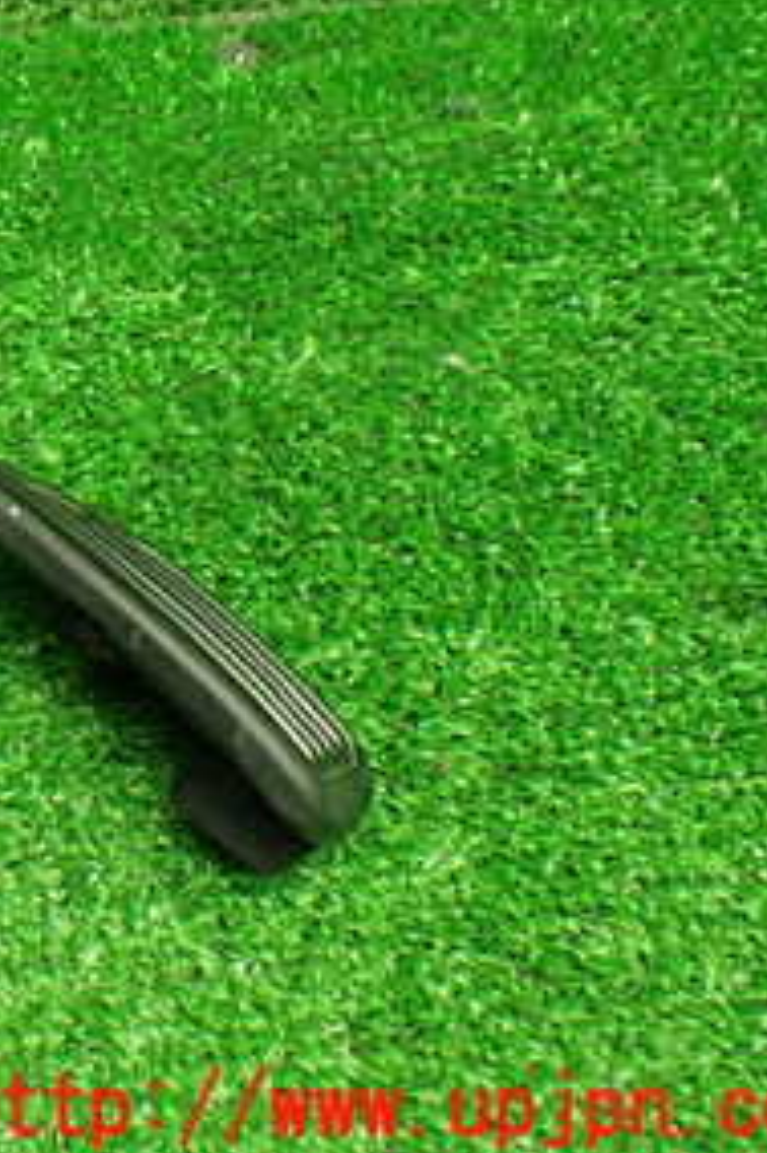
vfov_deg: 29.9
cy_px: 248
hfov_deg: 18.5
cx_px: -345
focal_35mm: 66
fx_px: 2112
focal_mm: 5.4
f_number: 2.3
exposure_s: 1/100
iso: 800
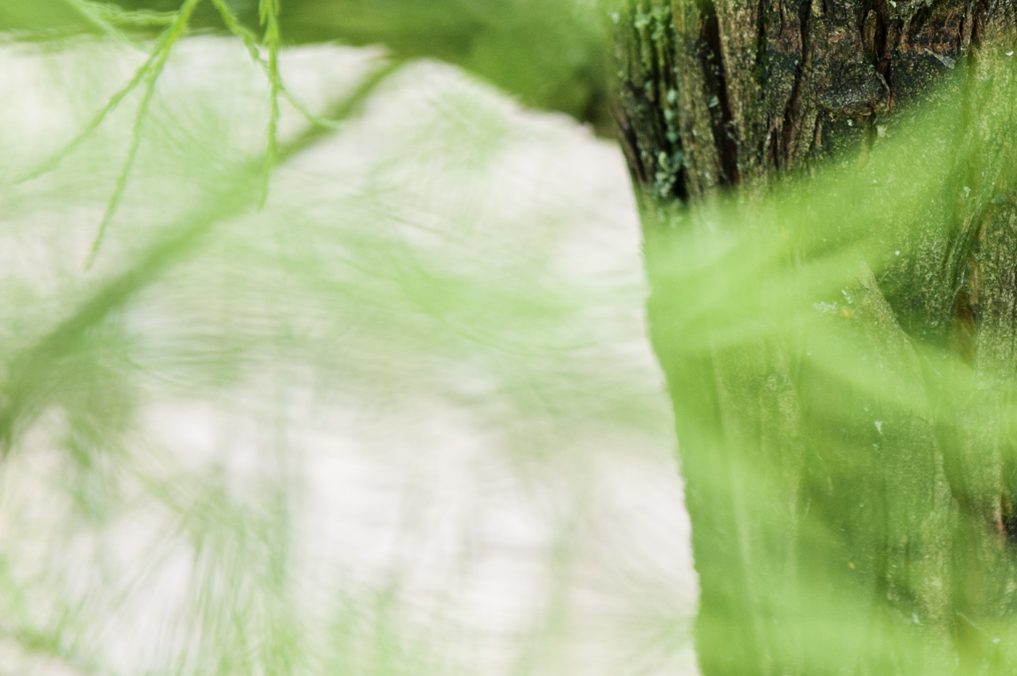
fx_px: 4375
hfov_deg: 13.2
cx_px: 825
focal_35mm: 155
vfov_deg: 8.8
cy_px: 126
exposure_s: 1/200
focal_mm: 56
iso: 200
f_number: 4
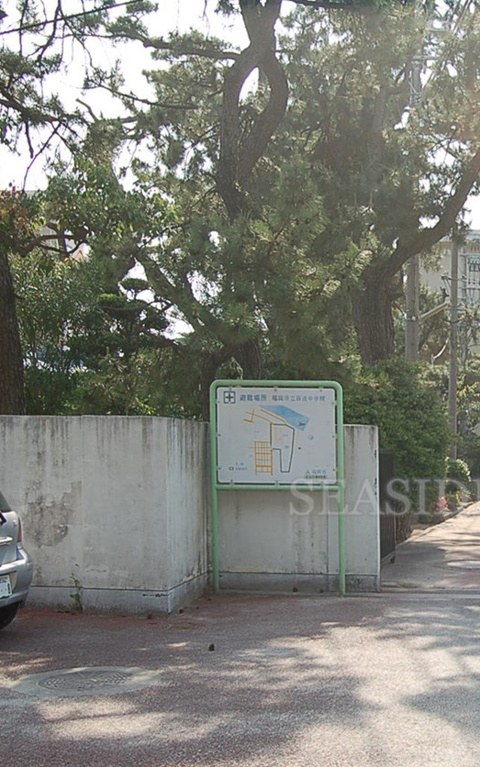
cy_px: 383
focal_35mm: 54
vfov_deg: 37.7
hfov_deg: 22.2
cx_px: 578
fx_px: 1125
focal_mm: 23
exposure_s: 1/200
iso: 200
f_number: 7.1
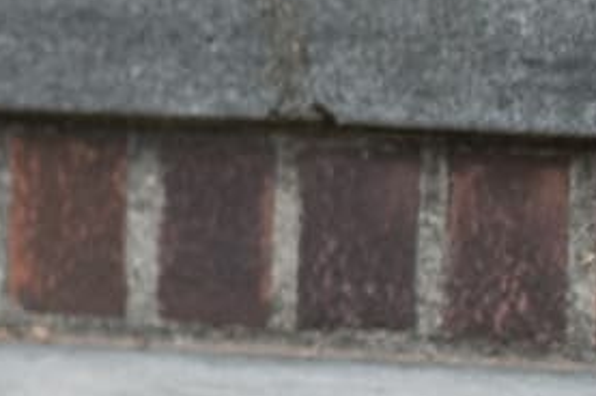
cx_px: -1439
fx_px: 6118
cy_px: 126
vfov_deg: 3.7
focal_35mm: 370
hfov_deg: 5.2
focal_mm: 50
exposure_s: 1/3200
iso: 400
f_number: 3.2
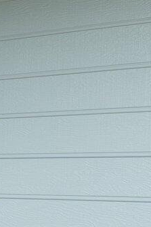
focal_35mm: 202
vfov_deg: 10.2
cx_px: -518
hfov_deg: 5.6
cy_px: 147
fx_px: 1272
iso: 100
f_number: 10
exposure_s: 1/50
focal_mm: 22.2
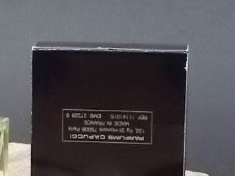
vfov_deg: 6.8
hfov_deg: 9.1
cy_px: 110
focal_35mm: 217
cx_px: 41
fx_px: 1474
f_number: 6
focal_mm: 20.1
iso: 800
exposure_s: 1/40
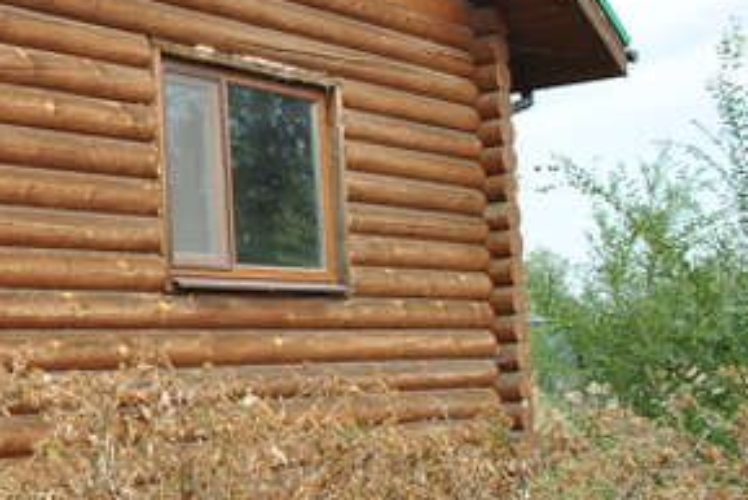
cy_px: 210
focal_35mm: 67
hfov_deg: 26.6
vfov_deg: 20.3
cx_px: -158
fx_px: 1393
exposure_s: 1/200
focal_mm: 18
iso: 100
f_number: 6.3
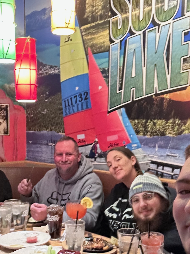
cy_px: 153
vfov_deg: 38.7
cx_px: 87
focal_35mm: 49
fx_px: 359
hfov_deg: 29.7
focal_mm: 2.69
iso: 400
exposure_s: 1/30
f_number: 1.9
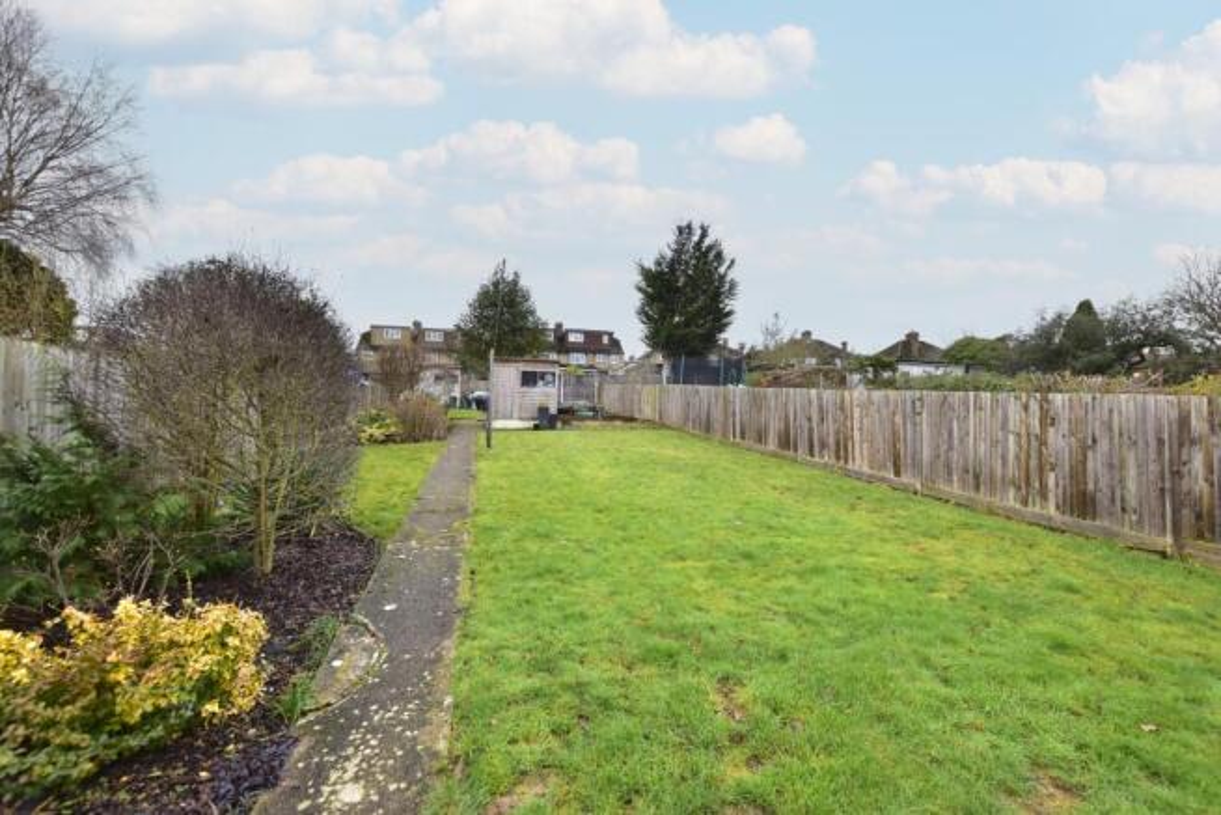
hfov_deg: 100.4
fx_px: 509
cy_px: 408
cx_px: 610
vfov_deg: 77.4
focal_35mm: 15
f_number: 8
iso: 640
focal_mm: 10
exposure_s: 1/125
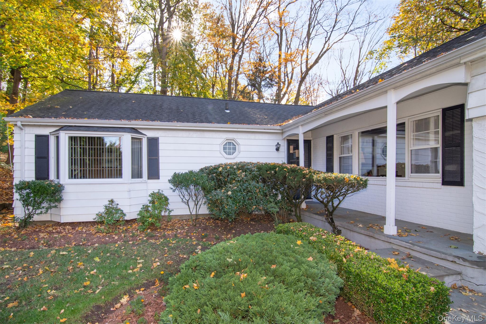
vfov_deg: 72.0
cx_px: 243
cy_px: 162
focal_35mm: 16
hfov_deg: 95.0
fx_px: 223
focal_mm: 11
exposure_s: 1/200
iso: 640
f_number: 8
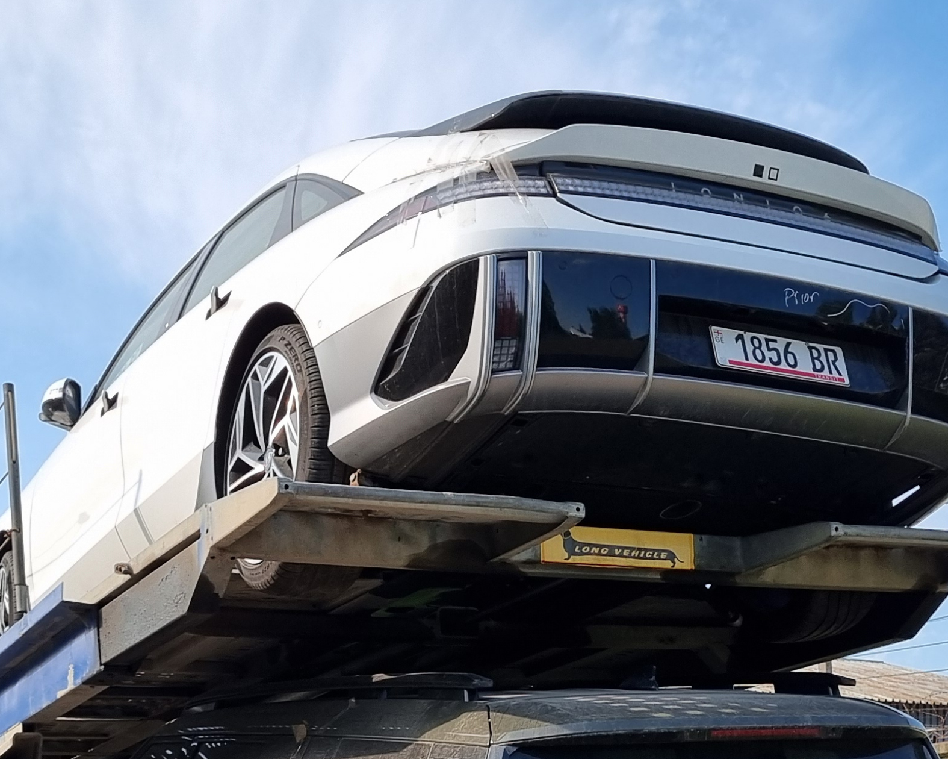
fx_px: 926
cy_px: 368
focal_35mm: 33
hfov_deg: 54.2
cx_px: 497
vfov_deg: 44.5
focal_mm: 5.4
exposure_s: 1/1668
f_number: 1.8
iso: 50
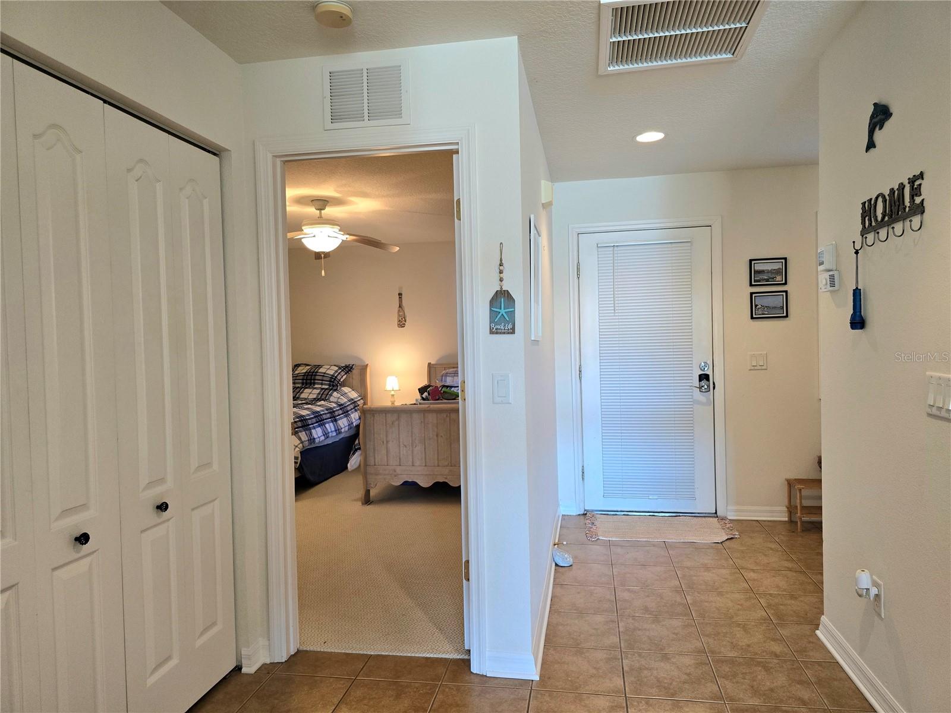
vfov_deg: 58.9
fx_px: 632
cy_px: 356
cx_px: 476
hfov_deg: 73.9
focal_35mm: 23
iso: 250
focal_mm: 6.3
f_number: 1.7
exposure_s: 1/120
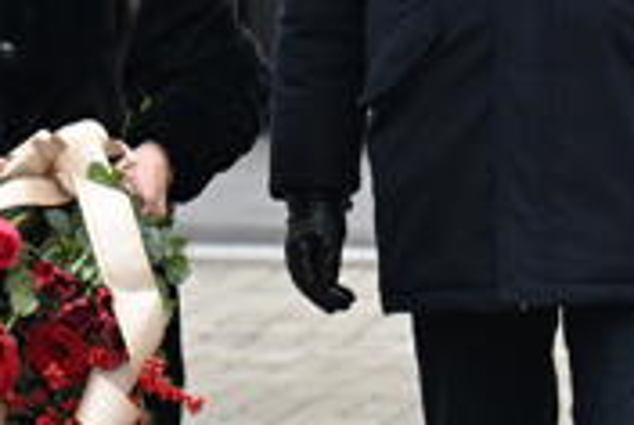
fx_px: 20692
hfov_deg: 1.8
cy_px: 223
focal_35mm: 1173
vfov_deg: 1.2
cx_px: -115
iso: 1000
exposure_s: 1/500
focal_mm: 200
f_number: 5.6
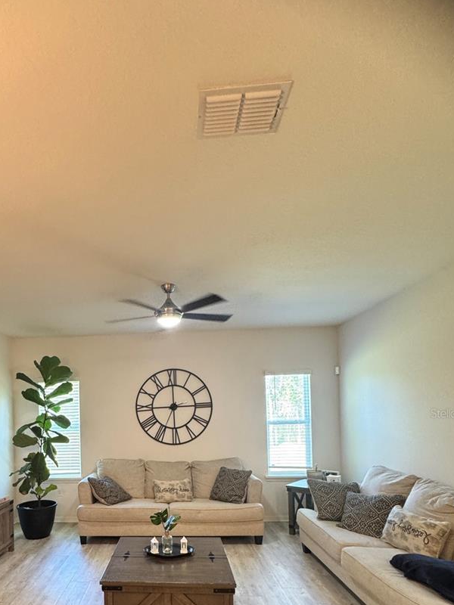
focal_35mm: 21
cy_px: 413
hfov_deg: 61.6
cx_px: 144
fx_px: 367
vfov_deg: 76.0
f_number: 2.2
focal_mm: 2.22
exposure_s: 1/60
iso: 400
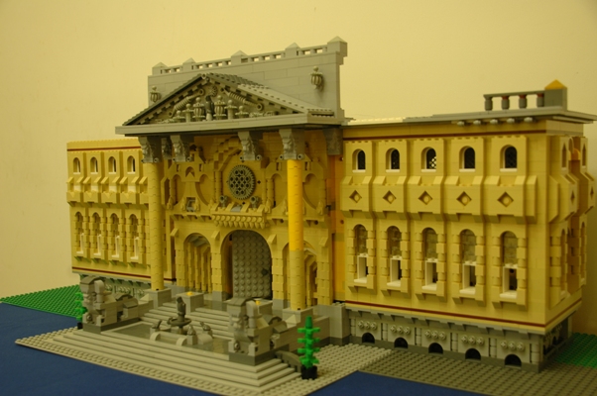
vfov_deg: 32.9
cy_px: 198
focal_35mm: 40
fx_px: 671
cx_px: 298
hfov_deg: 48.0
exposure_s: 1/6
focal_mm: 27
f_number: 3.8
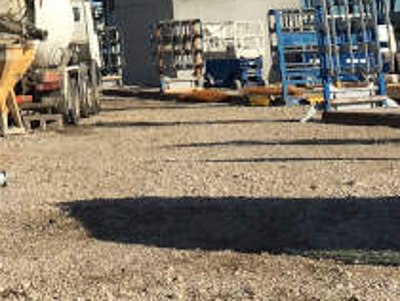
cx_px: -50
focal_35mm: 124
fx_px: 1435
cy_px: -146
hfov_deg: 15.4
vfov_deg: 11.5
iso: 25
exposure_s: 1/1603
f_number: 2.2
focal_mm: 4.15
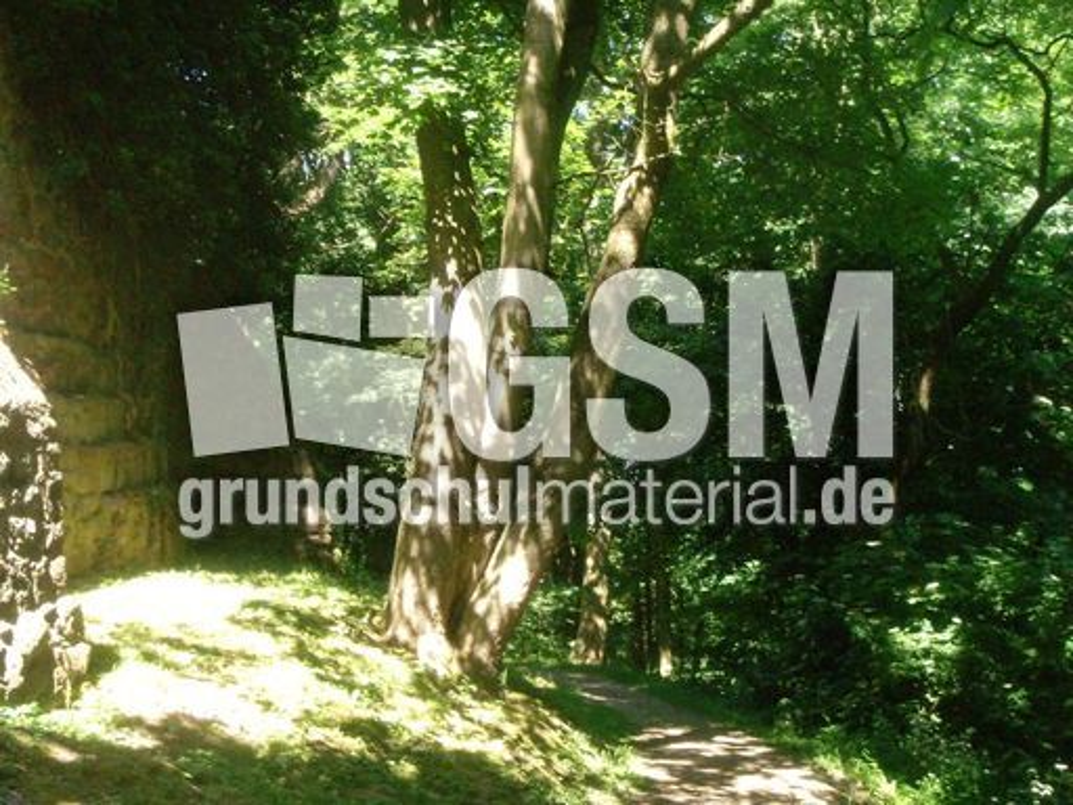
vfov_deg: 27.5
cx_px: 536
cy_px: 402
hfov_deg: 36.2
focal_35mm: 53
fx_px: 1643
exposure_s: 1/132
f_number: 6
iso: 400
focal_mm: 8.9
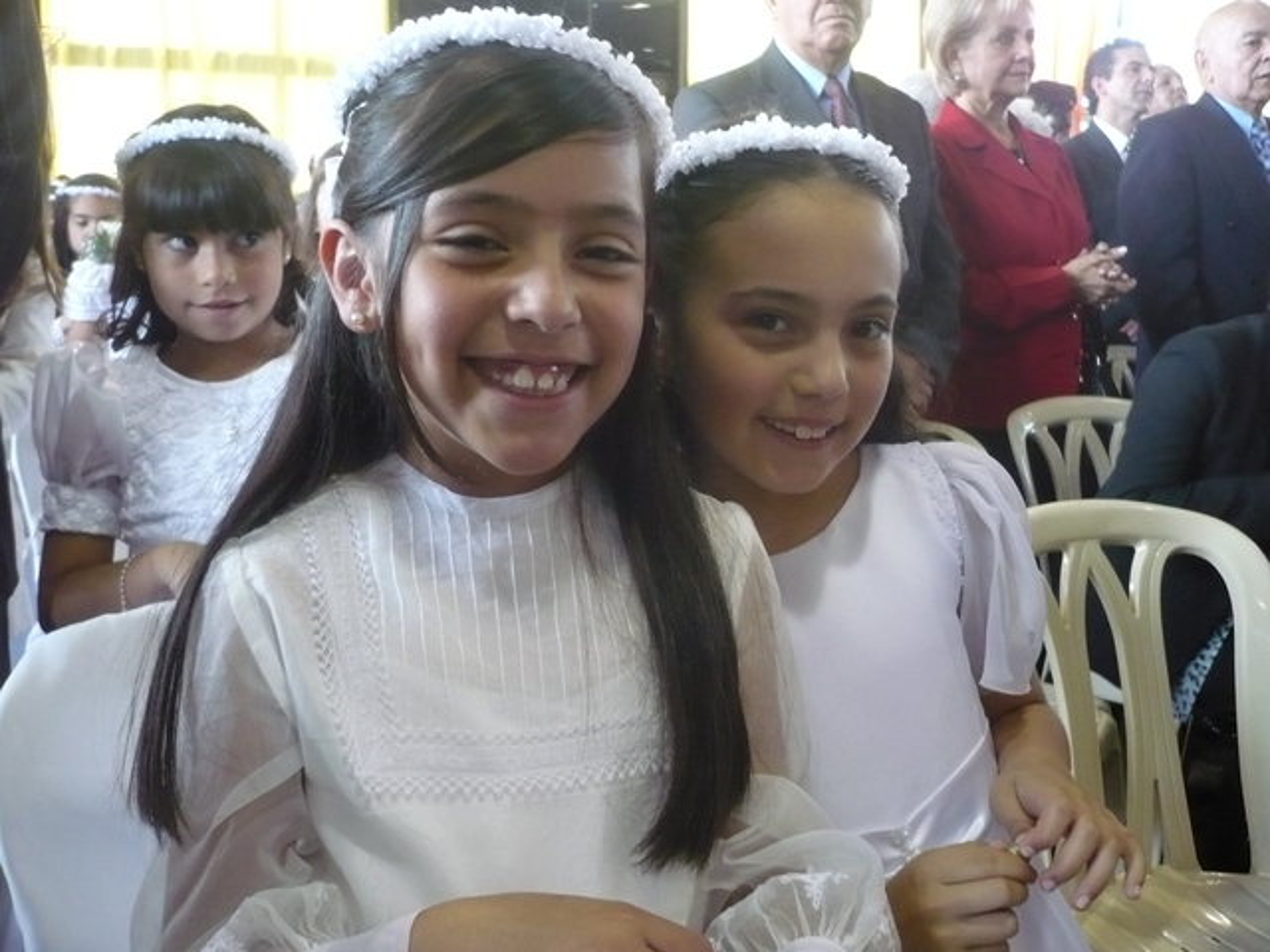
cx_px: 635
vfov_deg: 40.7
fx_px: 1284
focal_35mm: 35
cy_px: 476
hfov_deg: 52.6
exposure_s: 1/40
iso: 400
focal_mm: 5.8
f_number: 2.8
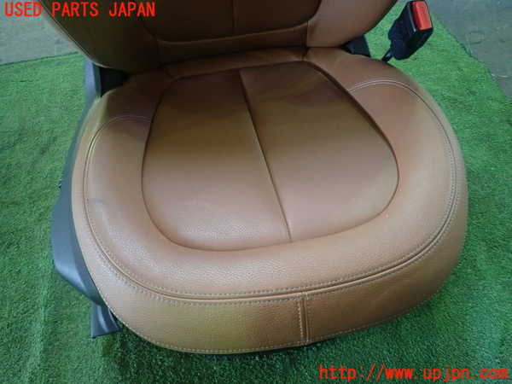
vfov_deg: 54.9
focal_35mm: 25
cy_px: 192
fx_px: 370
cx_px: 256
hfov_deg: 69.4
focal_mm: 4.5
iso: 250
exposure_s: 1/30
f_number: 2
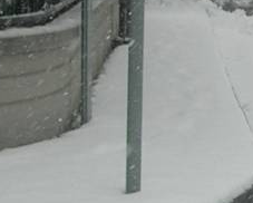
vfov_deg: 5.9
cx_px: 446
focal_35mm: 261
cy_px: 47
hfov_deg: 7.2
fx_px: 1956
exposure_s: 1/218
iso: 64
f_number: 4.8
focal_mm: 7.8
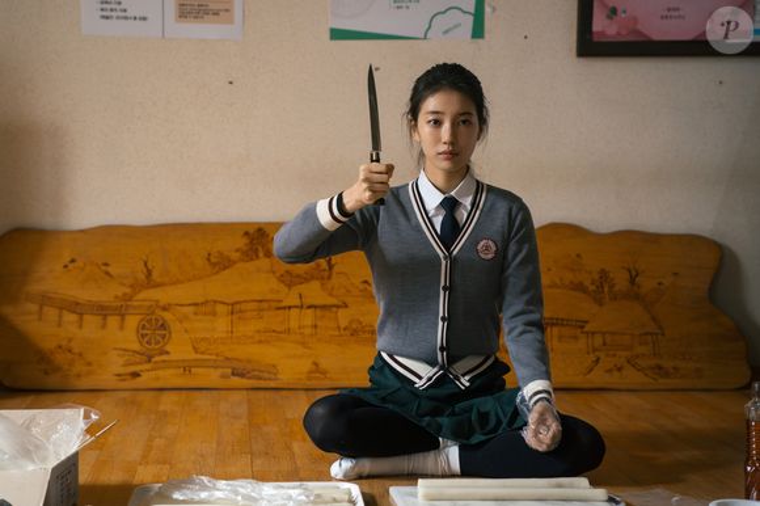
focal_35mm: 65
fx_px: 1371
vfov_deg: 20.9
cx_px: 380
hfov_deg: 31.0
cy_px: 253
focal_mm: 65
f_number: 2.8
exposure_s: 1/200
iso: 100
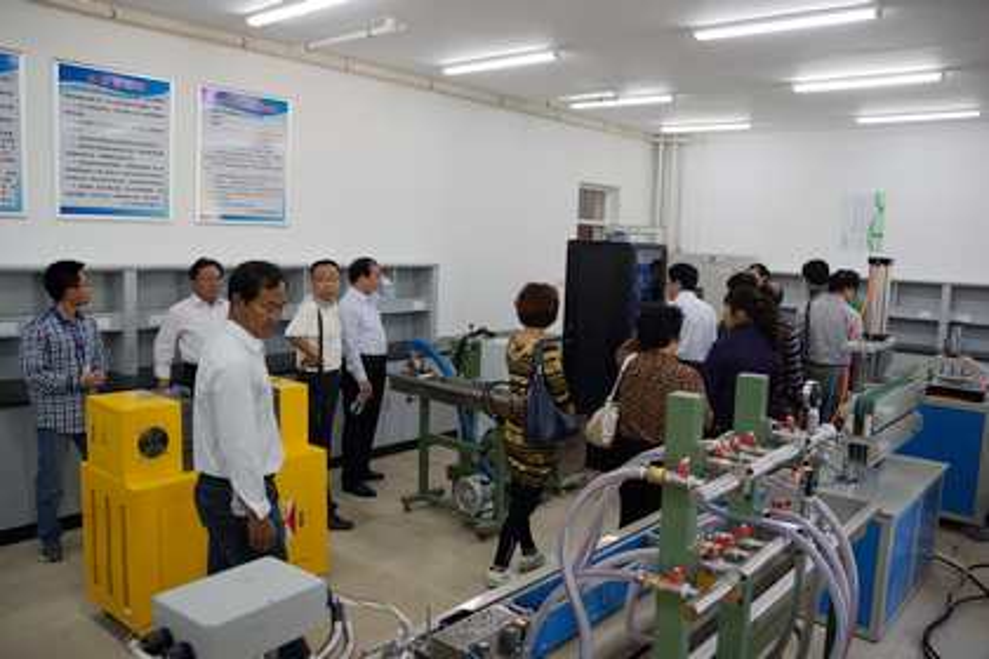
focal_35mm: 30
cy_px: 330
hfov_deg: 61.9
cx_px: 494
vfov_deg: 43.6
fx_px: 824
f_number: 4
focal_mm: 20
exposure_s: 1/60
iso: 250
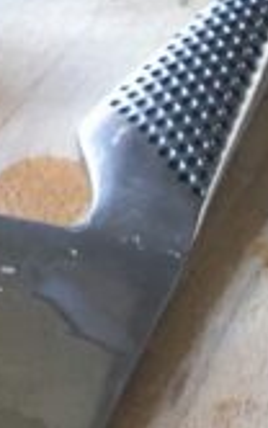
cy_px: -59
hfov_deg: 6.4
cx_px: -616
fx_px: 2135
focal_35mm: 183
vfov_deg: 11.3
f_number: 1.8
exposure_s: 1/15
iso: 50
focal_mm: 3.99
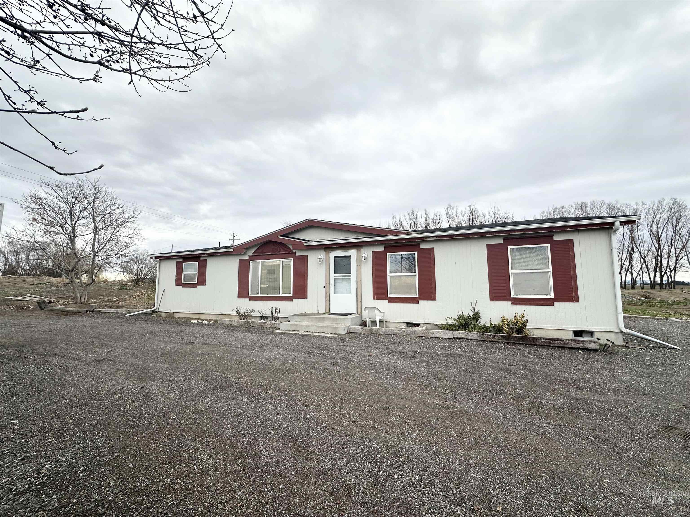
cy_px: 258
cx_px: 345
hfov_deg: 102.1
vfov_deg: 85.7
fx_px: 279
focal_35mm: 14
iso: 40
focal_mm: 2.22
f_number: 2.2
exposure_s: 1/790
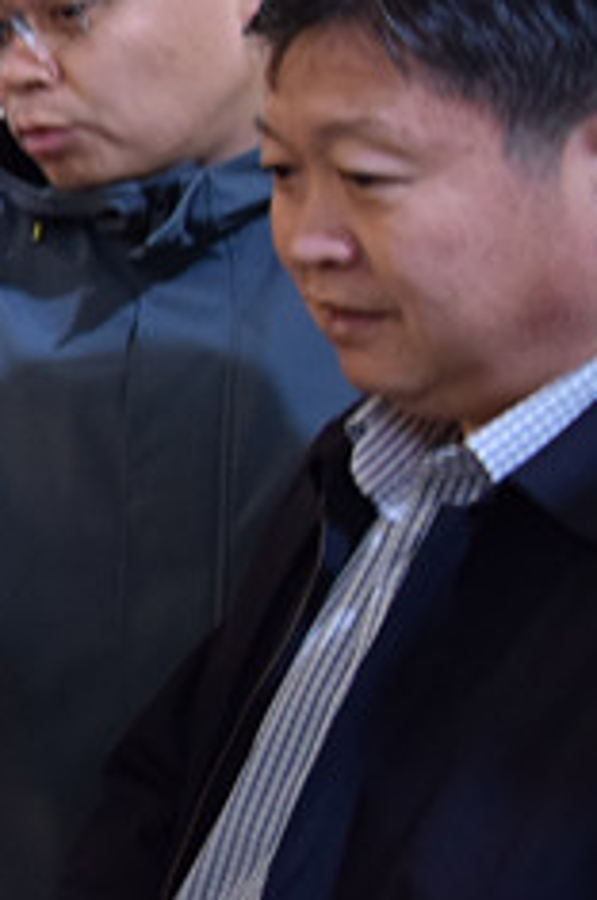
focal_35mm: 92
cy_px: 454
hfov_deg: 11.8
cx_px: -884
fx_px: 2295
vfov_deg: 22.2
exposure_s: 1/13
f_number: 3.5
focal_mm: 18
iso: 800
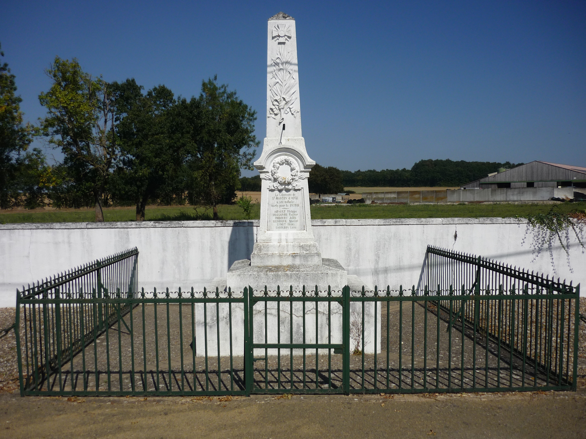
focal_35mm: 33
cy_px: 220
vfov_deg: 42.9
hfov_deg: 55.4
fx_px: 559
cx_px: 293
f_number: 8
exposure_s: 1/500
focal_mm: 5.5
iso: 100
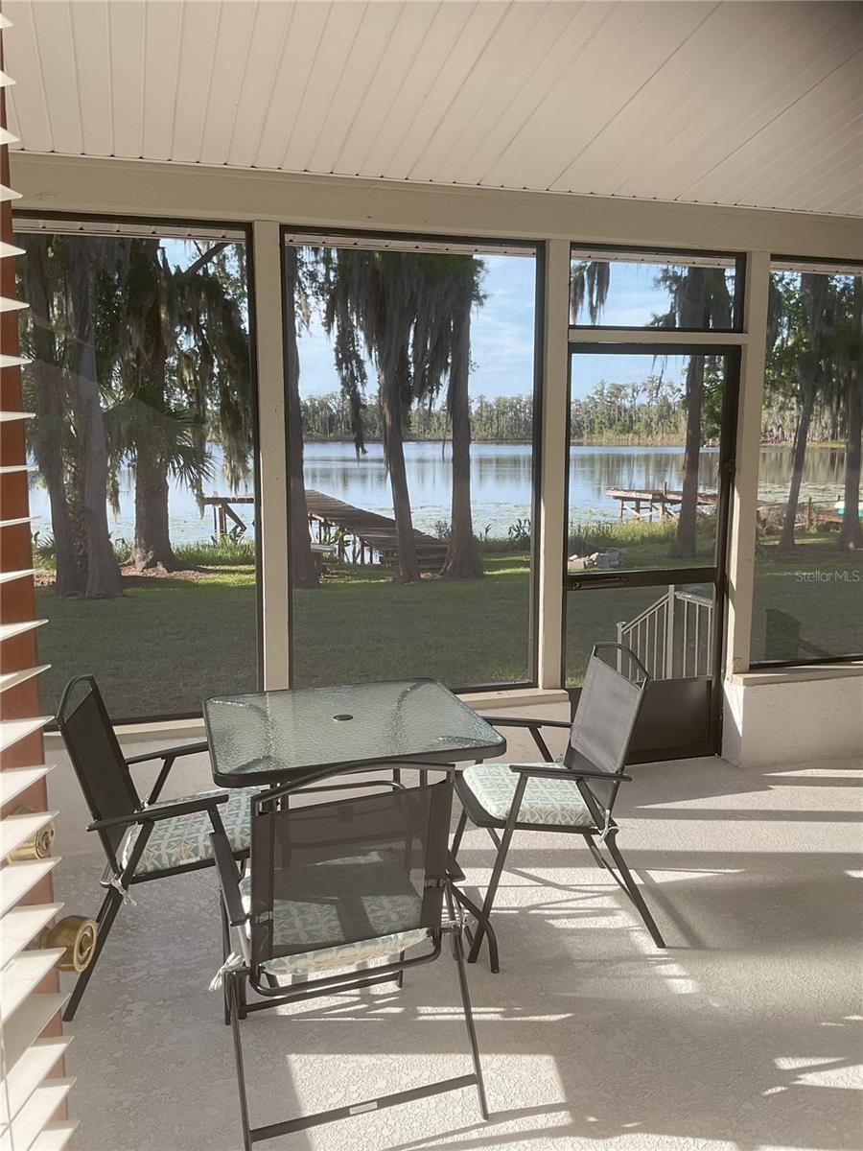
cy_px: 576
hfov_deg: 48.2
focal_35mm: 29
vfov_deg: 61.7
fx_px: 964
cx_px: 432
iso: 16
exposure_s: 1/425
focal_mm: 3
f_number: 1.8
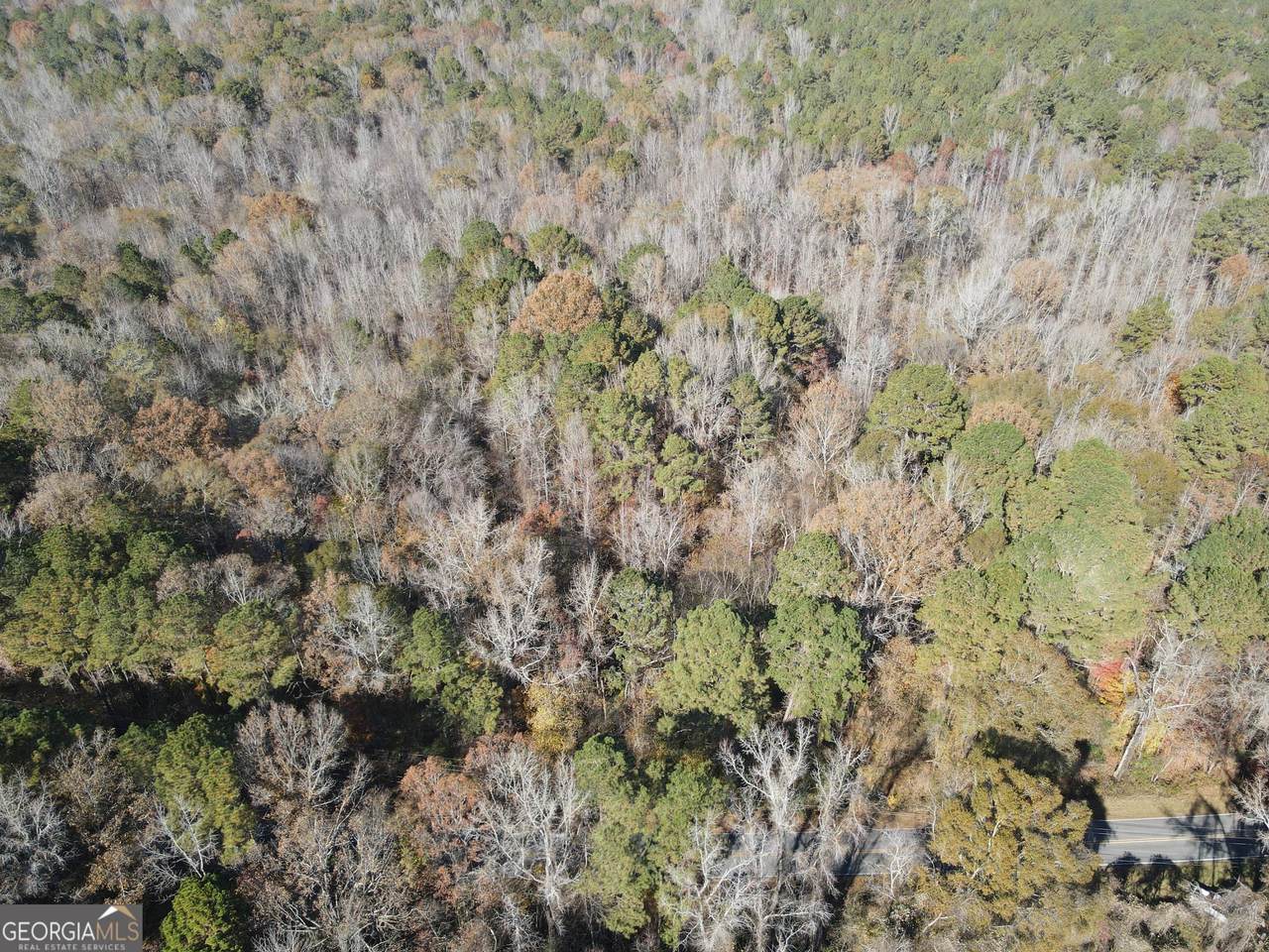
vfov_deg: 56.8
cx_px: 634
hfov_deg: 71.6
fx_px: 880
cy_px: 476
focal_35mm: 24
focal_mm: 4.5
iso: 110
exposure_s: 1/250
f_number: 2.8
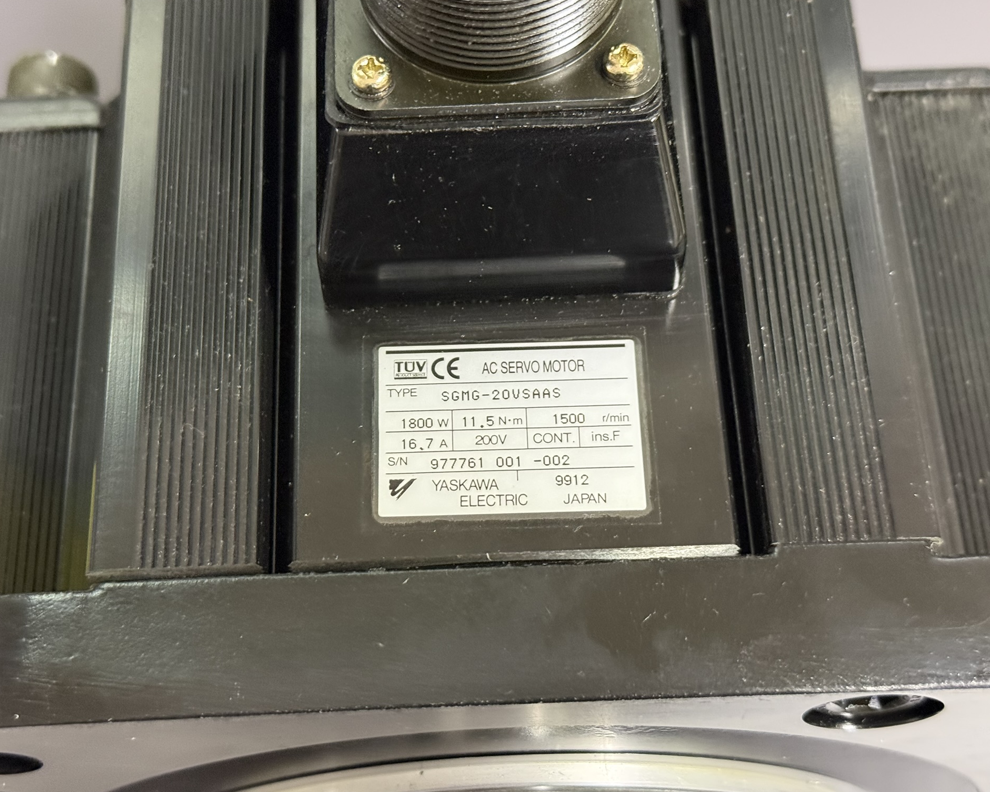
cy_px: 397
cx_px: 474
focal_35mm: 51
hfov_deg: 36.6
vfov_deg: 29.7
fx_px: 1494
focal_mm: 6.76
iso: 500
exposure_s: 1/25
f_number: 1.78
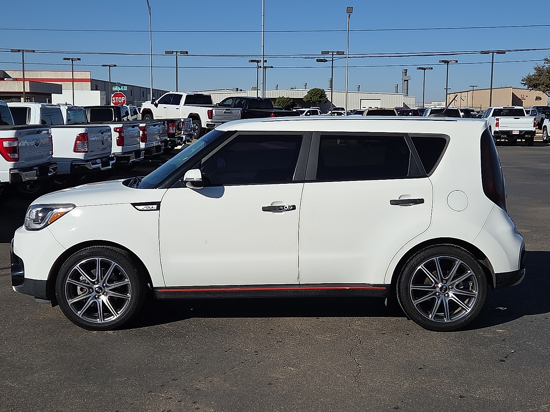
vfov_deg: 27.5
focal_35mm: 53
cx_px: 269
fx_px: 842
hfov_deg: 36.2
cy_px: 214
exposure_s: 1/10000
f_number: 1.8
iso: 52
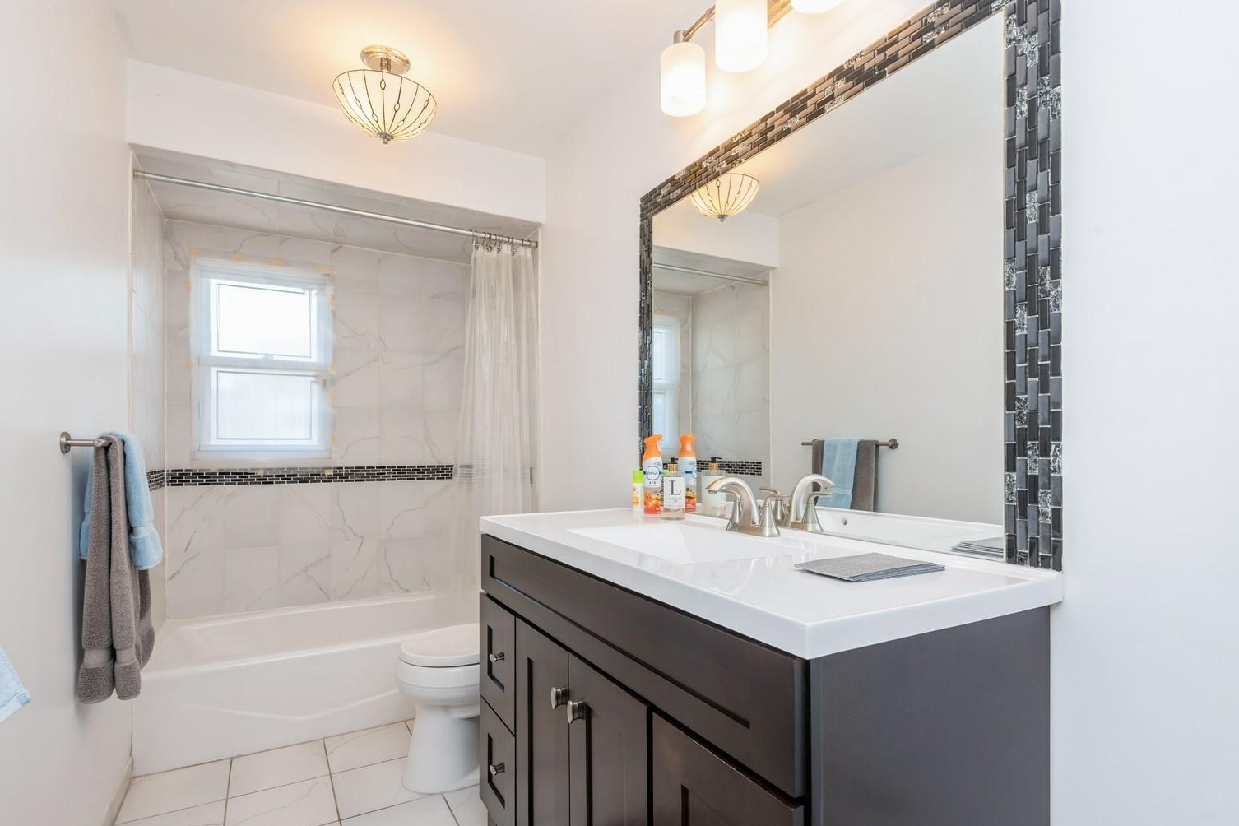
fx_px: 585
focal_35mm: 17
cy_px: 434
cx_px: 603
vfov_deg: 70.4
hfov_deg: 93.3
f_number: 9
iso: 200
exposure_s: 1/25
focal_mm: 16
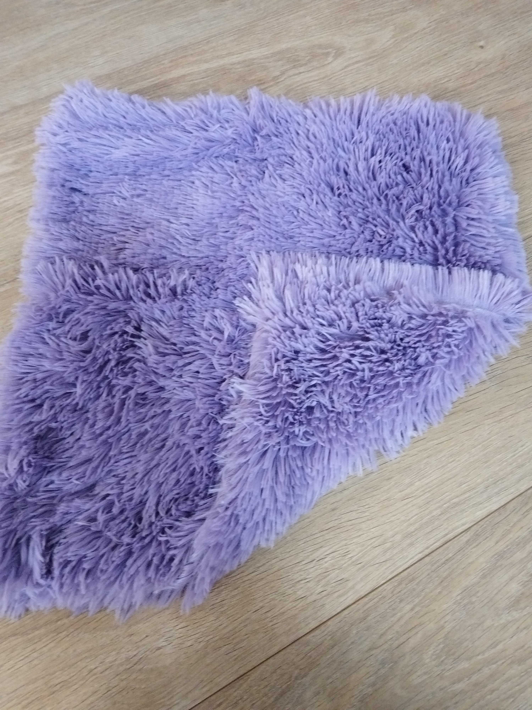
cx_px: 266
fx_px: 533
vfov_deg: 67.3
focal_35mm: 26
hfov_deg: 53.1
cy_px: 355
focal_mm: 4.95
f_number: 1.9
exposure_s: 1/33.3
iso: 1600
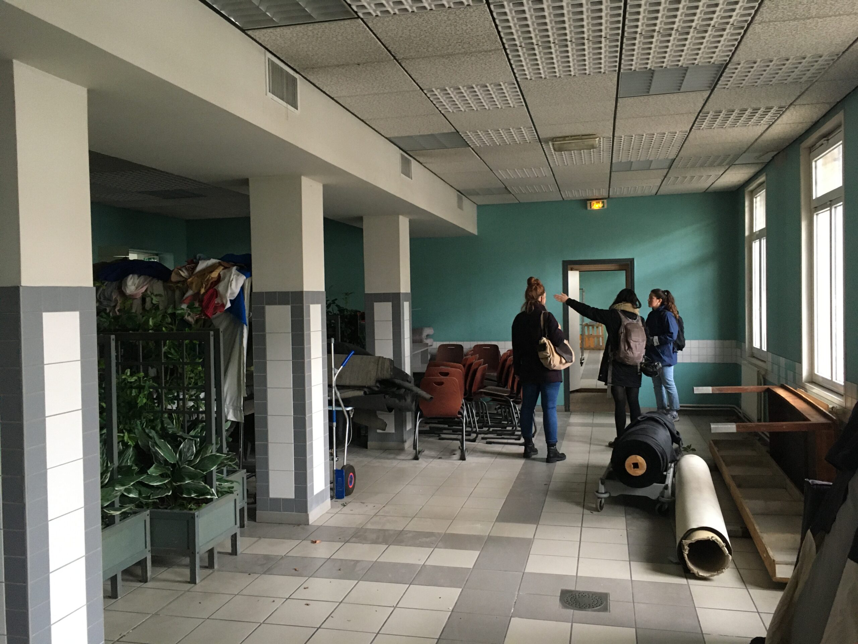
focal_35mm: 29
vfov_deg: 48.2
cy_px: 322
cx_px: 429
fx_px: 719
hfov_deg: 61.7
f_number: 2.2
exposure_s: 1/20
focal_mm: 4.15
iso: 200
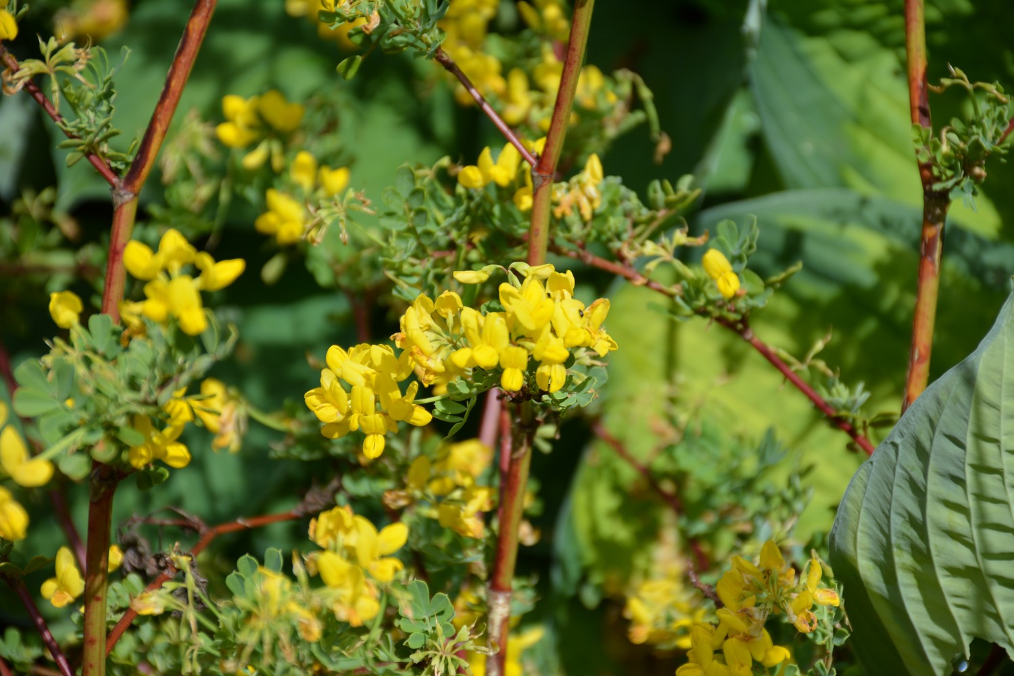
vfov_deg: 6.5
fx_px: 5915
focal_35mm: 210
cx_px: 507
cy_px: 338
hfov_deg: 9.8
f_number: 7.1
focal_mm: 140
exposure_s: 1/800
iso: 200
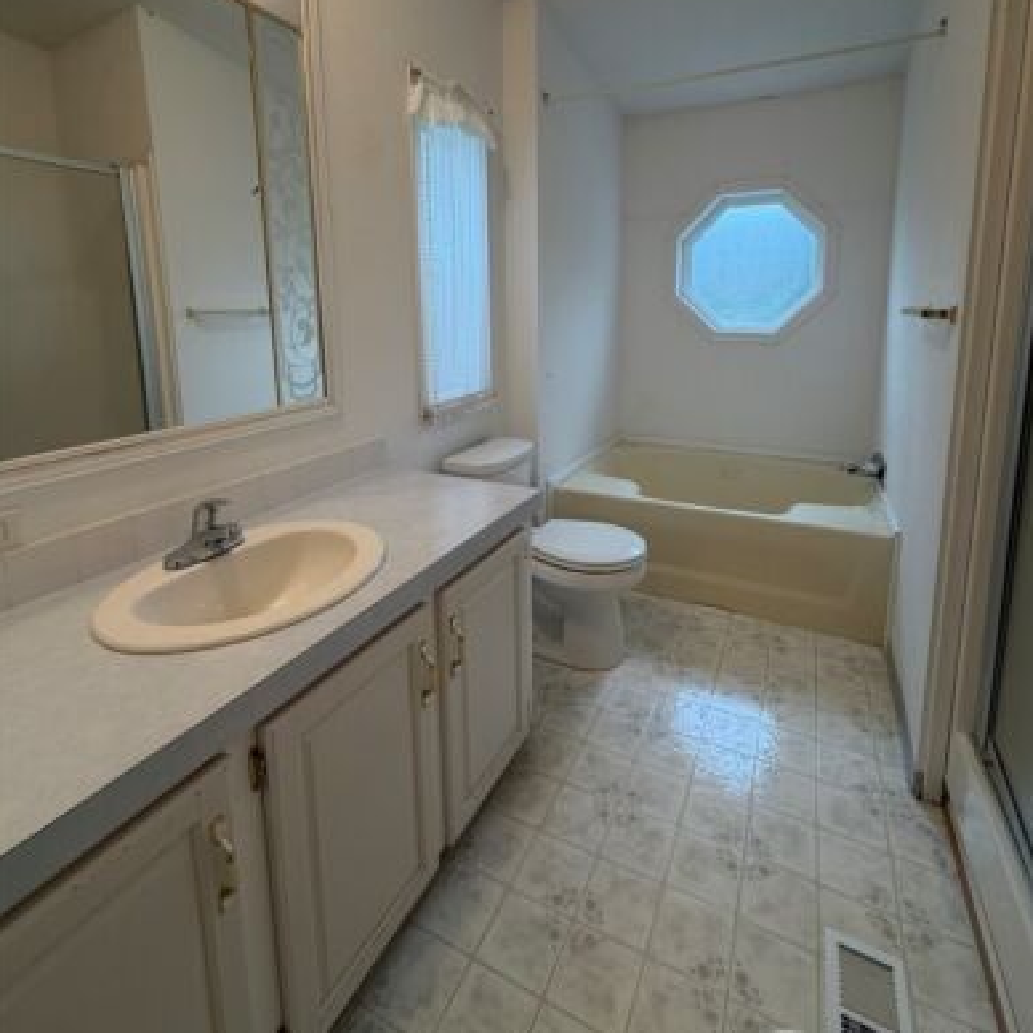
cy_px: 398
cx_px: 524
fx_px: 574
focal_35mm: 17
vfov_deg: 82.6
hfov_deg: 84.0
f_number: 2.2
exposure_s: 1/120
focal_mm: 2.22
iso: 200
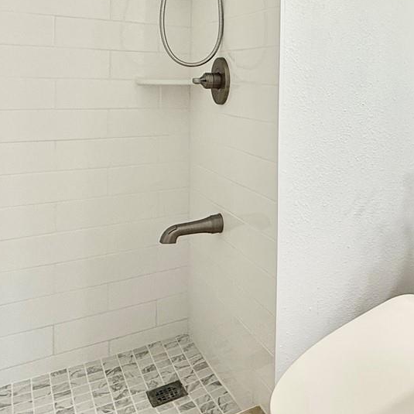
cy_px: 94
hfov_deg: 38.9
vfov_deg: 43.2
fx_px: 501
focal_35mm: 37
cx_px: 429
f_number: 2.2
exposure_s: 1/120
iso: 64
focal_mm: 2.22
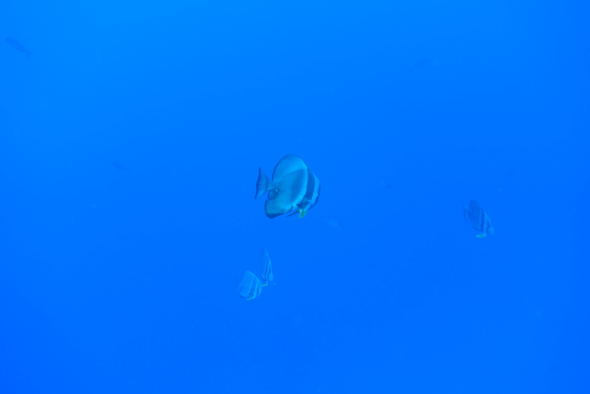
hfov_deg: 57.2
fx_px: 541
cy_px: 197
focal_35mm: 33
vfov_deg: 40.0
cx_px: 295
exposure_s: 1/80
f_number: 3.5
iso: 125
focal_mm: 12.06
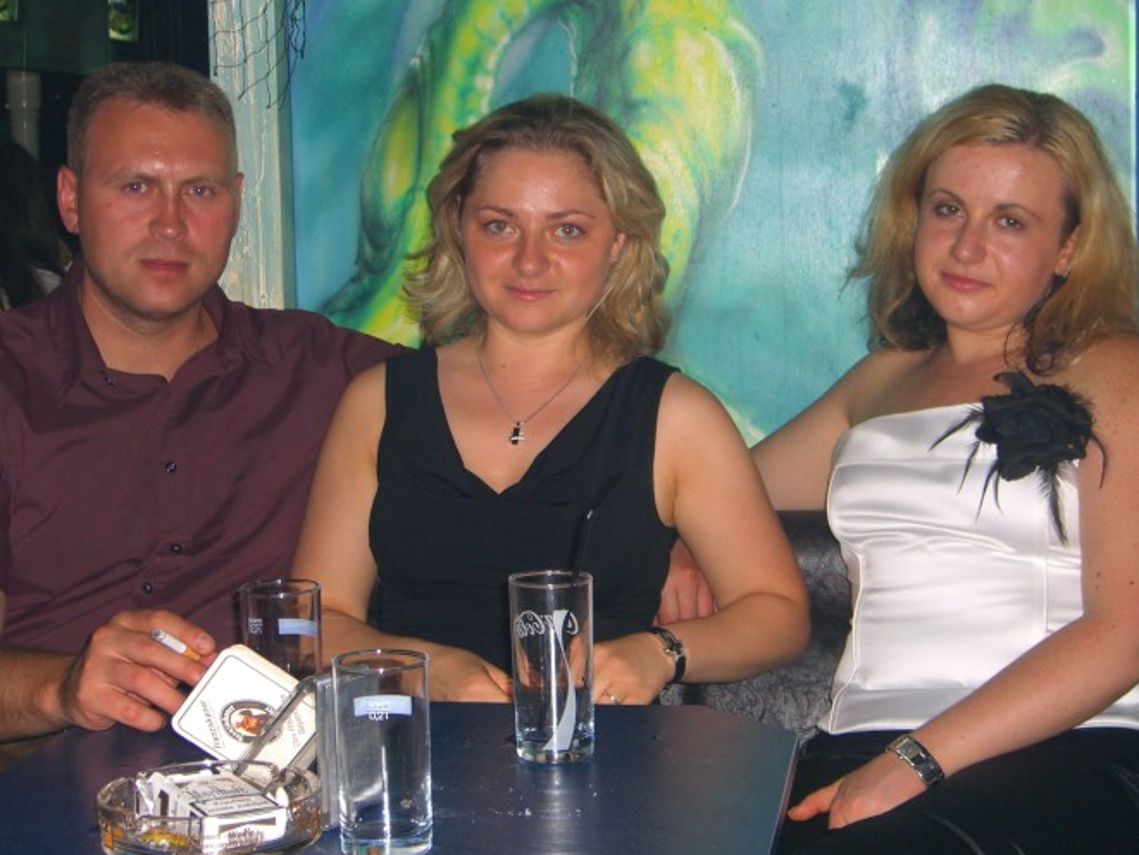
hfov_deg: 28.2
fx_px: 2271
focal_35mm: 69
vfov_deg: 21.3
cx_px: 574
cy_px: 386
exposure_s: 1/60
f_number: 3.6
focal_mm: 11.8
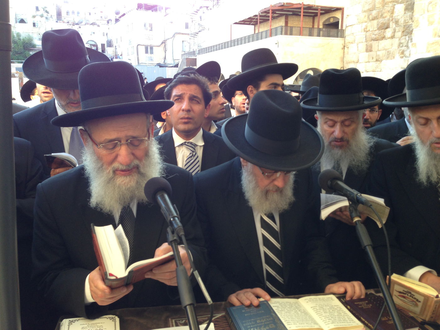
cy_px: 165
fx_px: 419
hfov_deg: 55.4
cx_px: 220
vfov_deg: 42.9
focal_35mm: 33
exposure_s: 1/60
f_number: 2.4
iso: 50
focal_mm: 4.13
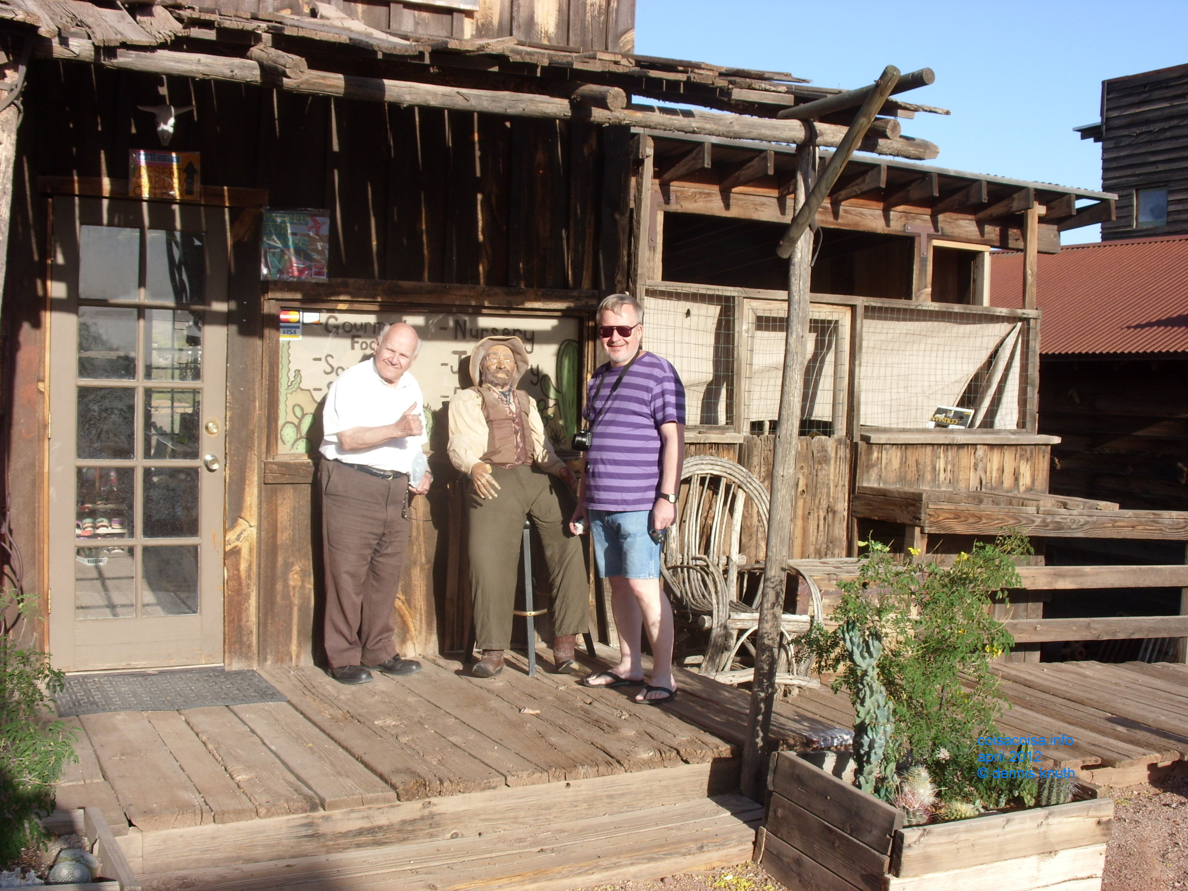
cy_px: 446
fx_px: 1304
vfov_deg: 37.7
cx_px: 594
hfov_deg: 49.0
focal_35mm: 38
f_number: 4.9
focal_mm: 6.3
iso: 50
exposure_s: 1/239
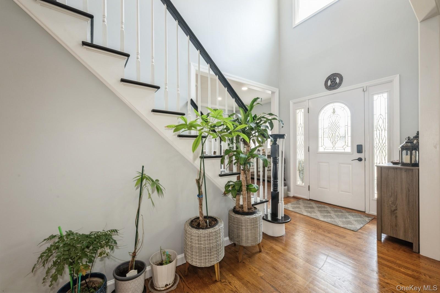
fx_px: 177
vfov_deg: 79.2
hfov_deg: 102.3
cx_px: 220
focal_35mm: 14
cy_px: 146
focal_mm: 14.5
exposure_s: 1/10
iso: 400
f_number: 13
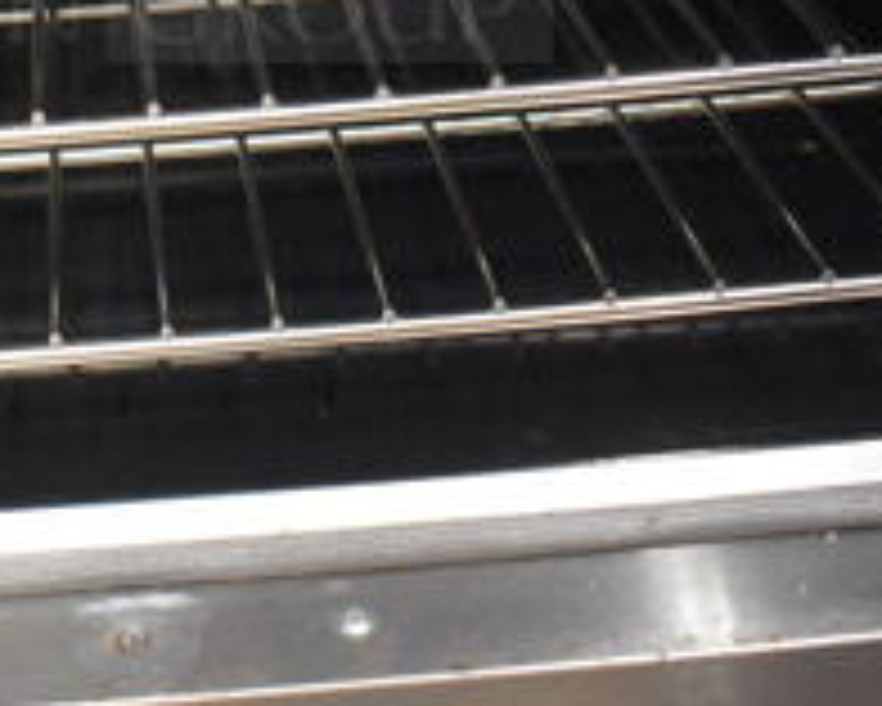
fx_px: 2063
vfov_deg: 18.3
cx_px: 54
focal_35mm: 79
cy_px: -175
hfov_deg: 23.4
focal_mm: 18
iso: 6400
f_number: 3.5
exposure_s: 1/125
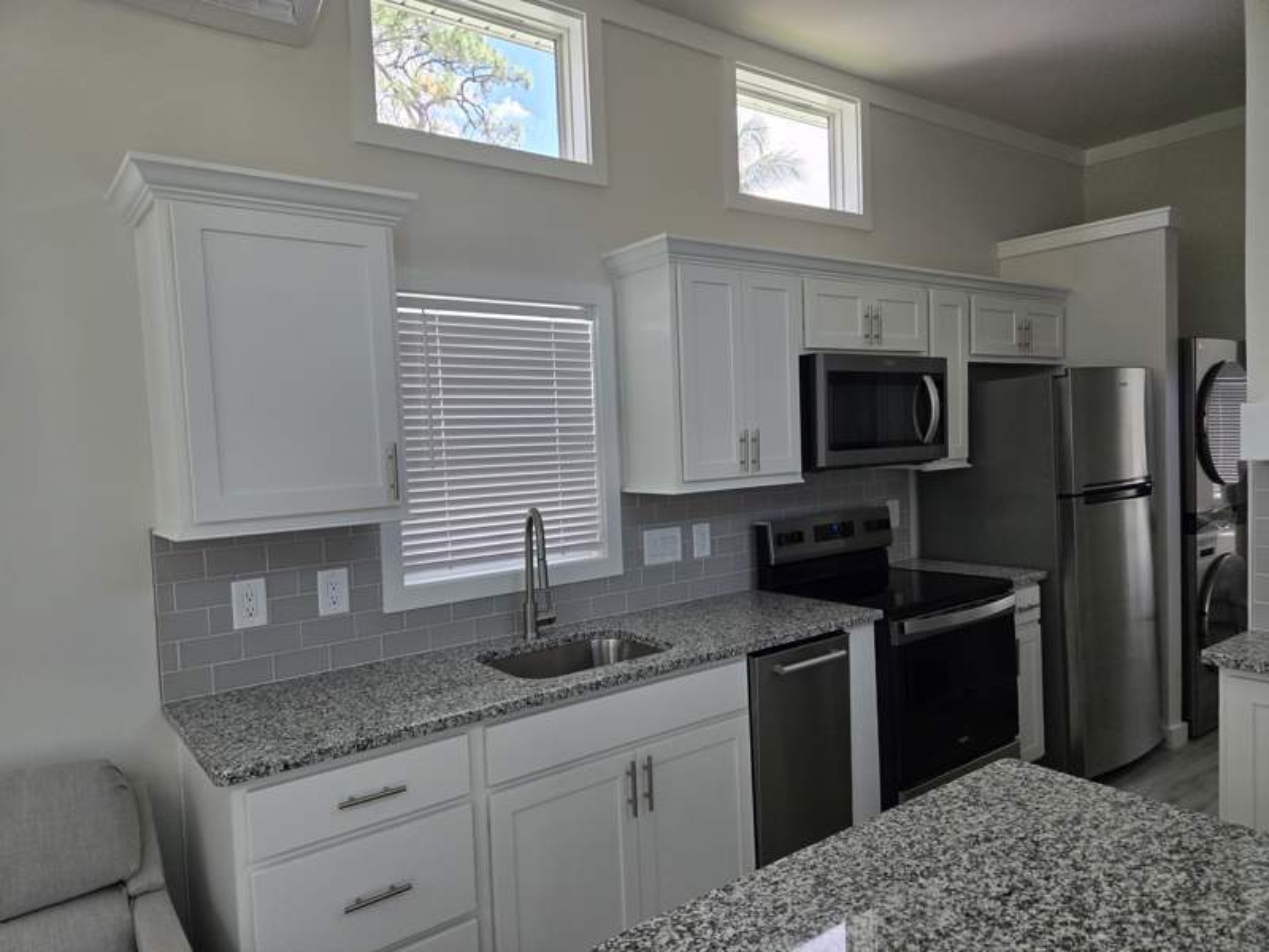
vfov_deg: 58.9
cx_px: 634
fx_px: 843
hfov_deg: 73.9
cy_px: 476
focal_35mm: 23
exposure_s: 1/180
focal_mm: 5.4
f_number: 1.8
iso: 25
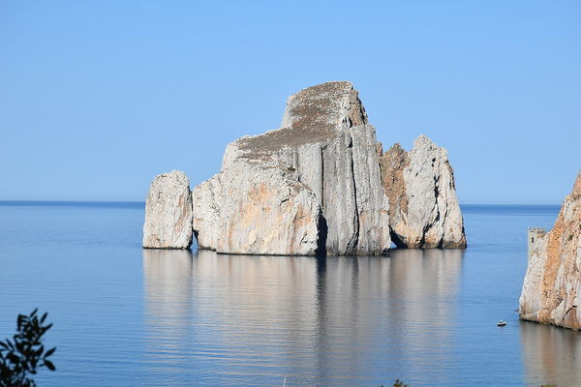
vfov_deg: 13.0
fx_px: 1694
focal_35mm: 105
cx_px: 290
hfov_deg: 19.5
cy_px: 194
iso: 200
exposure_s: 1/500
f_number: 11
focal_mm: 70
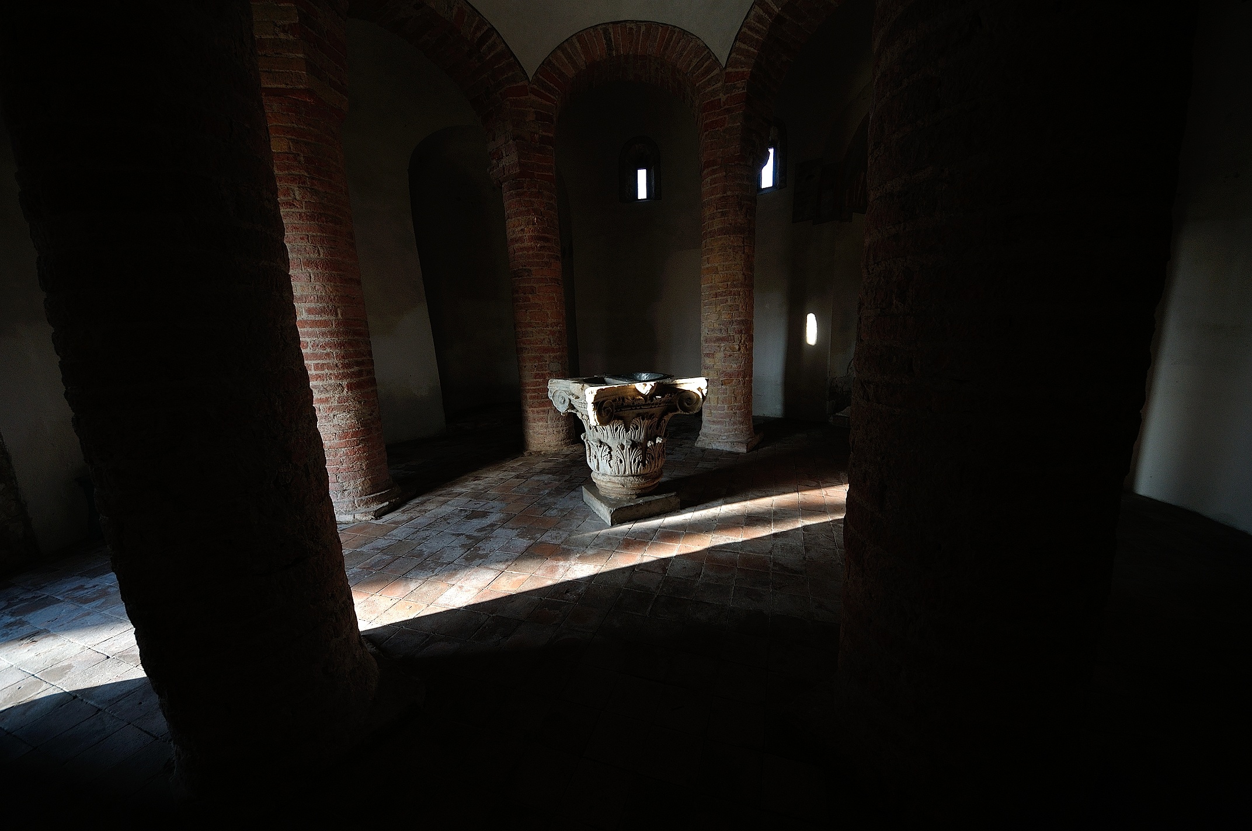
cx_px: 626
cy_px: 416
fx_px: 417
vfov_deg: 89.9
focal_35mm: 12
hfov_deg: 112.7
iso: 200
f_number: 4.5
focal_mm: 8
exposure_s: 1/60
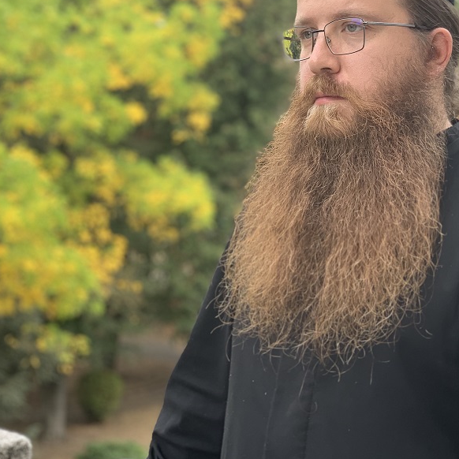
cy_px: 170
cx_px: 329
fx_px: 1185
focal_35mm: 79
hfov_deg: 21.8
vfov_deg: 21.9
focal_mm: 6
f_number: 2.4
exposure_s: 1/122
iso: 25
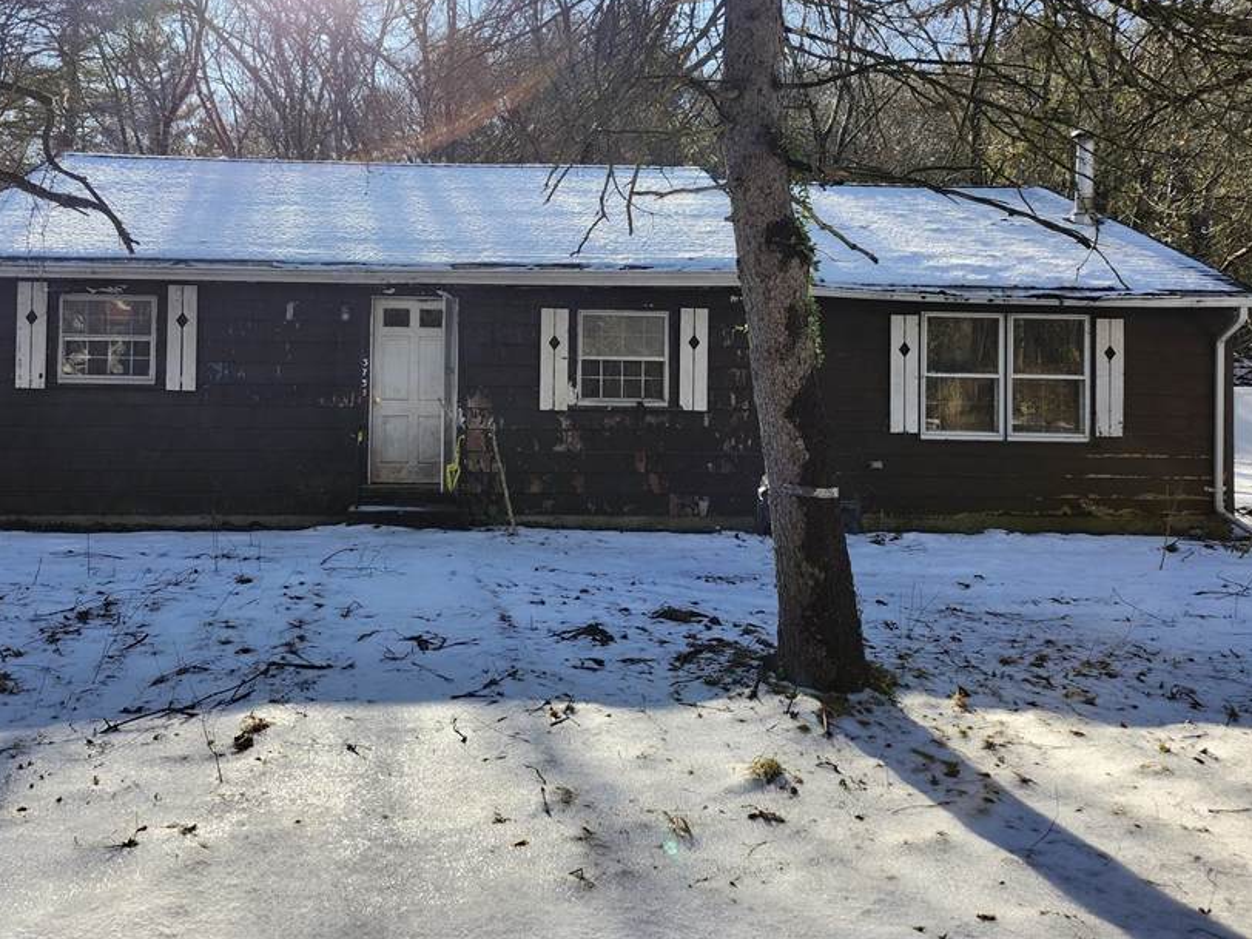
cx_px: 481
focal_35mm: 29
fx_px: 1049
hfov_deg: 61.0
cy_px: 348
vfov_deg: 47.8
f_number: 1.8
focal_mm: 5.54
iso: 25
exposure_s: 1/619
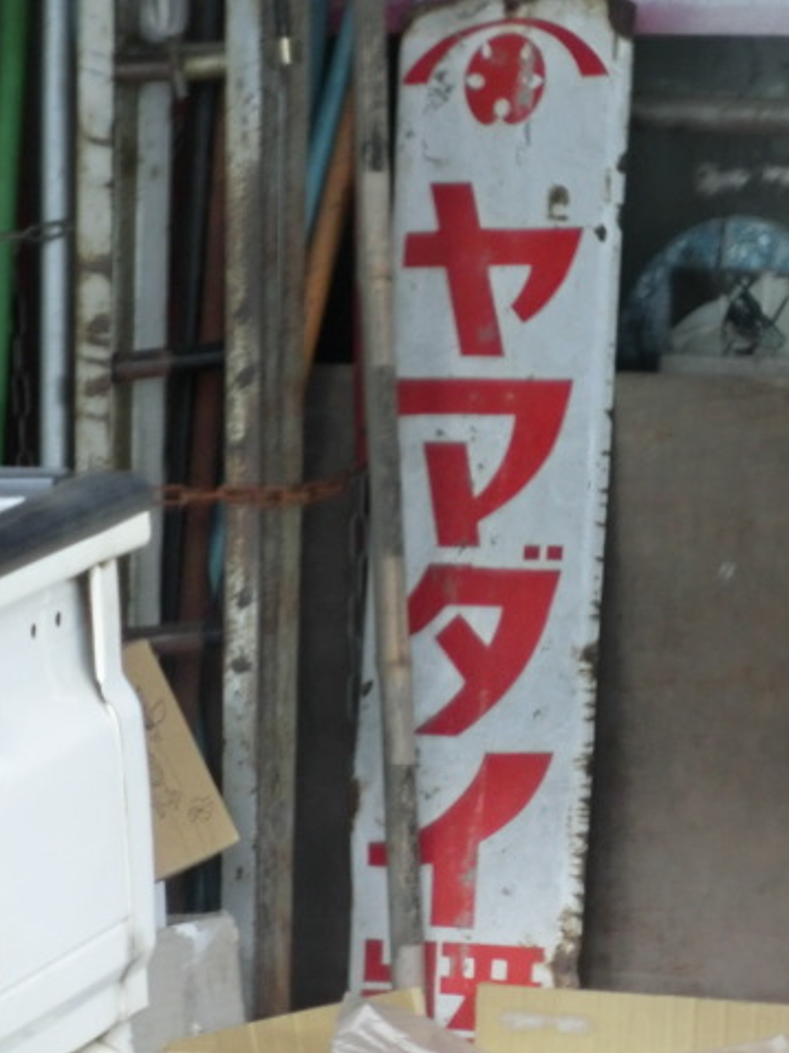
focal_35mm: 268
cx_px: 622
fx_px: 8152
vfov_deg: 7.4
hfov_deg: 5.5
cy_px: 526
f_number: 5.9
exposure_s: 1/30
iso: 800
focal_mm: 35.2
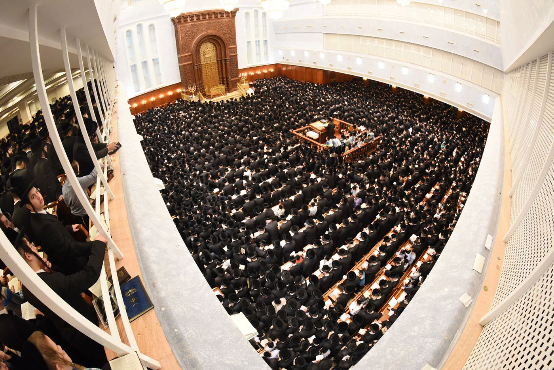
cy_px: 185
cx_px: 277
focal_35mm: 15
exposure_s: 1/100
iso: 3200
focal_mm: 15
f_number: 4.5
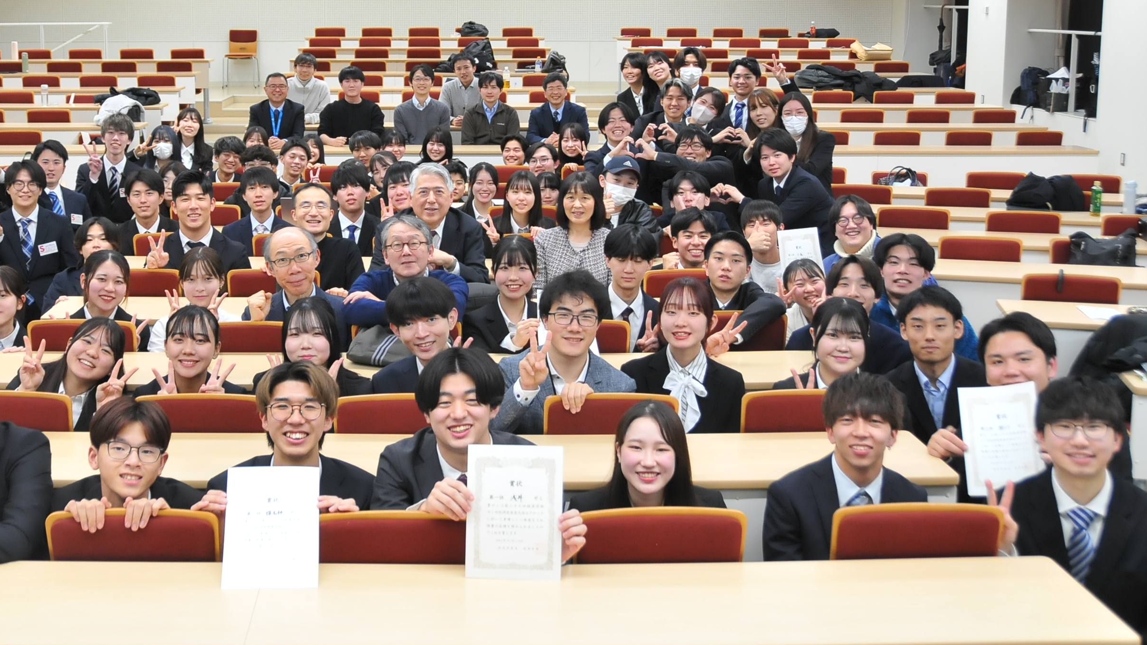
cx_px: 430
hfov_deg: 47.9
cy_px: 142
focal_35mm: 42
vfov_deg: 27.8
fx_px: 1277
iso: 800
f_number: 3.5
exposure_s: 1/80
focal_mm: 20
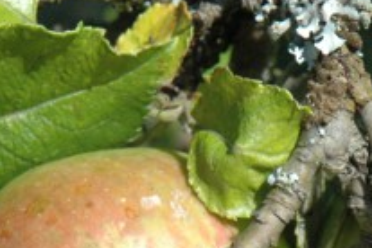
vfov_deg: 3.8
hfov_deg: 5.7
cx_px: 376
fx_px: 3709
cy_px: 366
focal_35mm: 359
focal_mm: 70
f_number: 13
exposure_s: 1/640
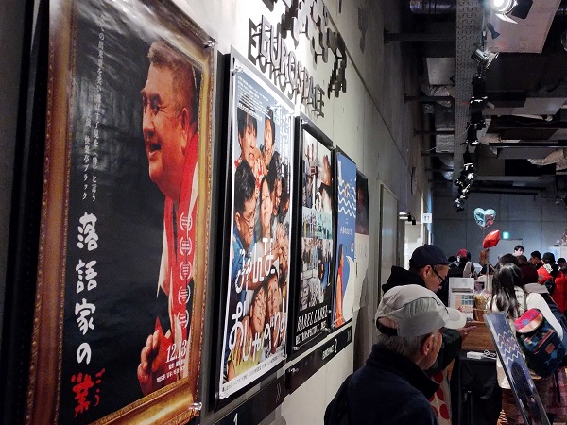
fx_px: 459
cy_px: 212
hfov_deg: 63.4
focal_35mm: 28
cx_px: 284
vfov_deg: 49.7
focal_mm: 4.27
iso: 1431
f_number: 1.8
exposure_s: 1/33.3
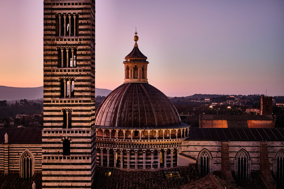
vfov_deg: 25.5
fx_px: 418
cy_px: 94
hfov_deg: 37.5
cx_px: 142
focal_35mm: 53
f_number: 2
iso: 1000
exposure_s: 1/125
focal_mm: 35
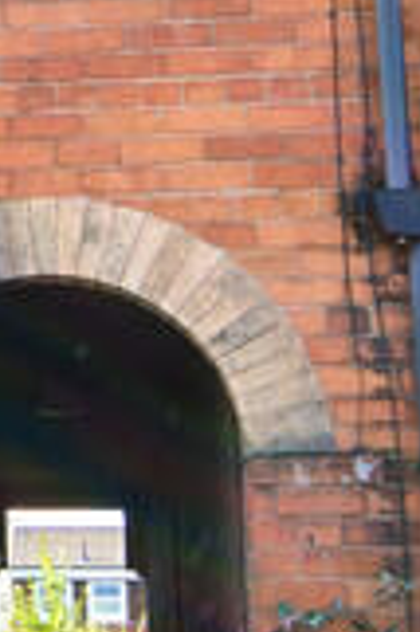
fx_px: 2122
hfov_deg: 10.4
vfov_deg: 16.9
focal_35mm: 121
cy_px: 171
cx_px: -412
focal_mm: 13
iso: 100
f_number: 8
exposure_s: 1/50
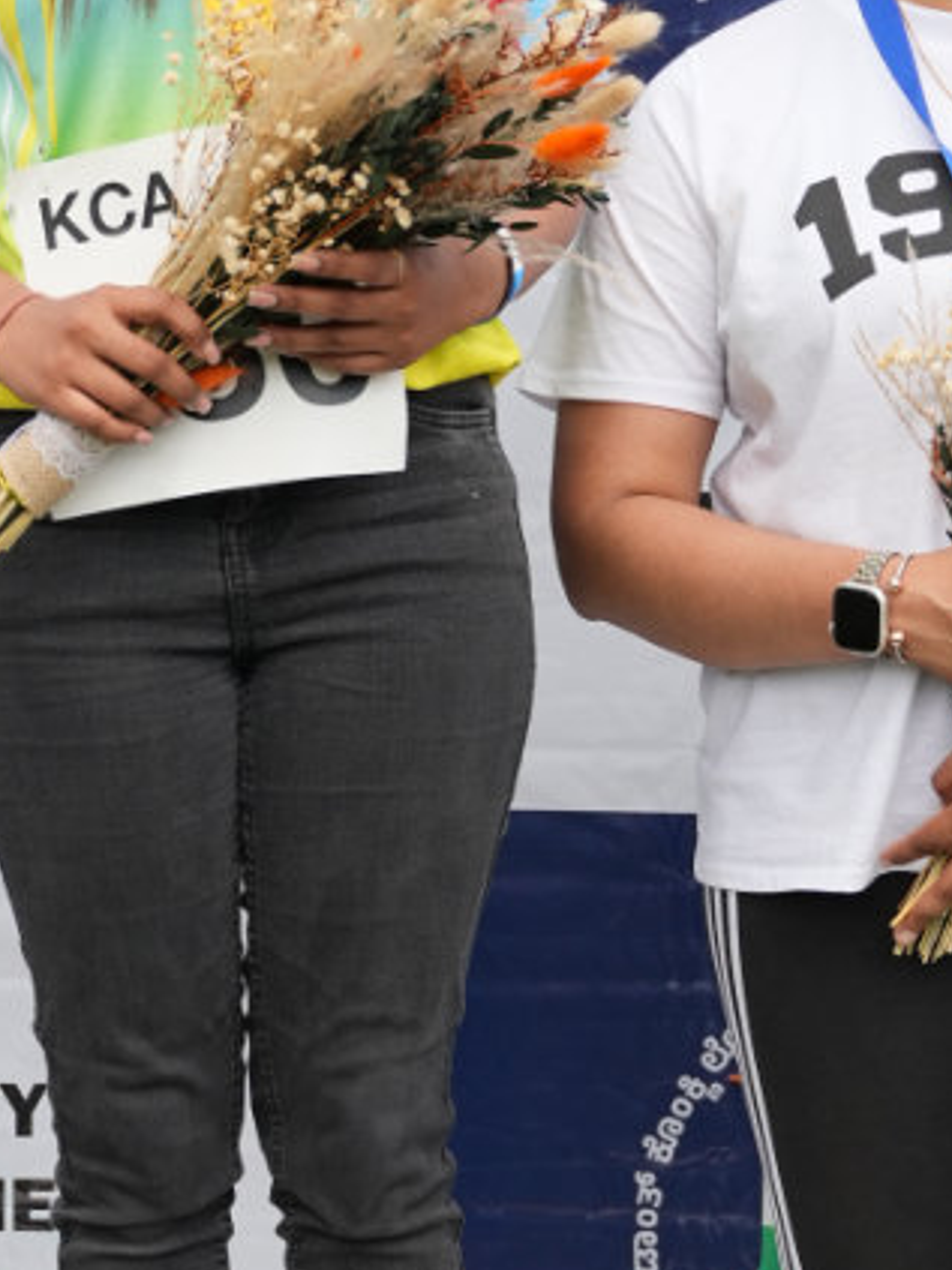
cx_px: 126
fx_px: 4257
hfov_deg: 12.7
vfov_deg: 17.0
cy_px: 758
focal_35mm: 116
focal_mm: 33.3
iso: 250
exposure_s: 1/2000
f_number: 2.8
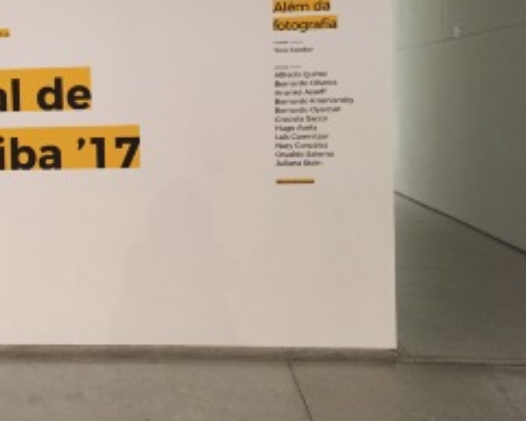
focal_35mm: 47
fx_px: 732
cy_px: 129
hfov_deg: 38.1
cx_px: 109
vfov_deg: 31.8
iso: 160
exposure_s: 1/30
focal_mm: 4.15
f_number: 2.2
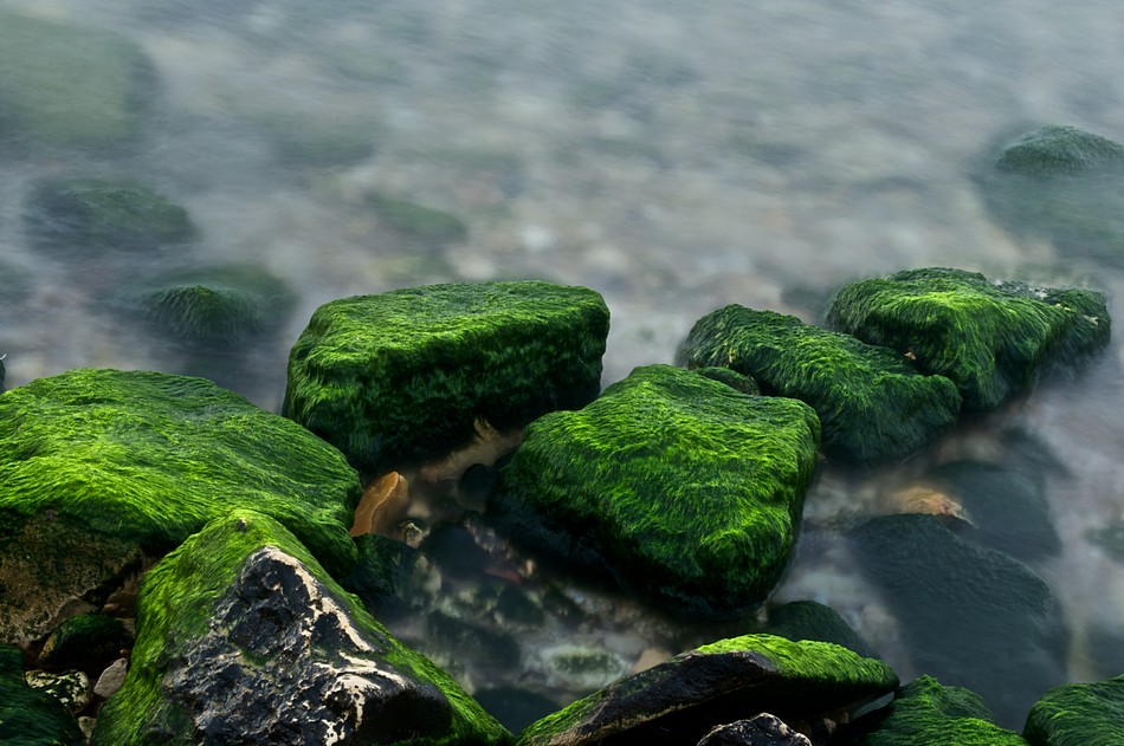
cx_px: 562
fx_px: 2573
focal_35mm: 82
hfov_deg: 24.6
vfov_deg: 16.5
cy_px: 373
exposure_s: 8
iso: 100
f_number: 32
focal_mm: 55
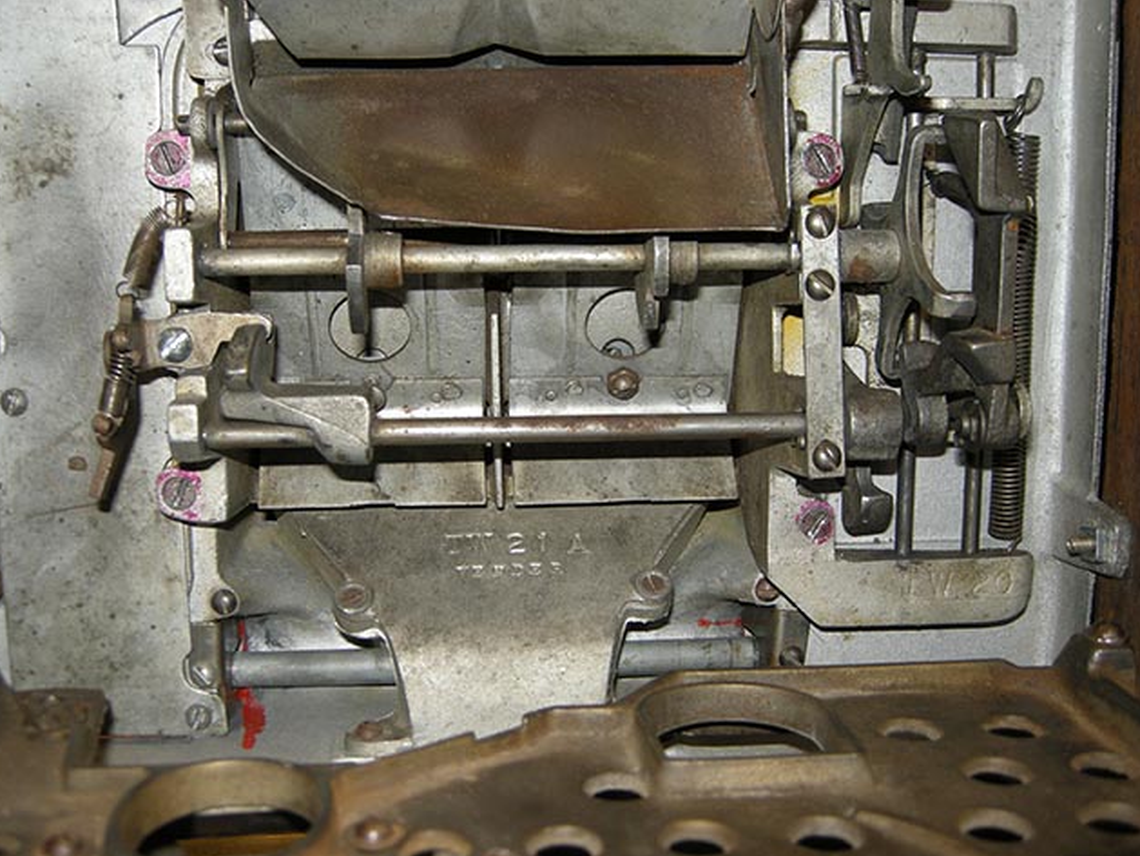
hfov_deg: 45.8
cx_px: 572
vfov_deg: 35.1
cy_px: 437
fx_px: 1351
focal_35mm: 41
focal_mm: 8.5
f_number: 2.9
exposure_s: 1/60
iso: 64
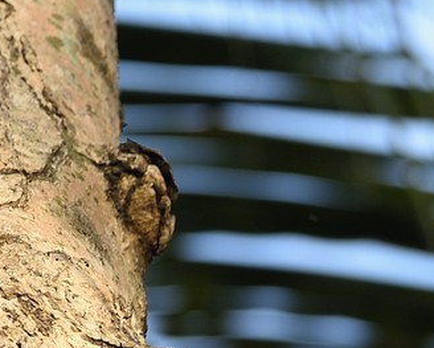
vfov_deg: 3.0
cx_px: -589
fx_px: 6582
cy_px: -8
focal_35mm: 512
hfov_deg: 3.7
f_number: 5
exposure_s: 1/400
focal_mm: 112
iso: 400
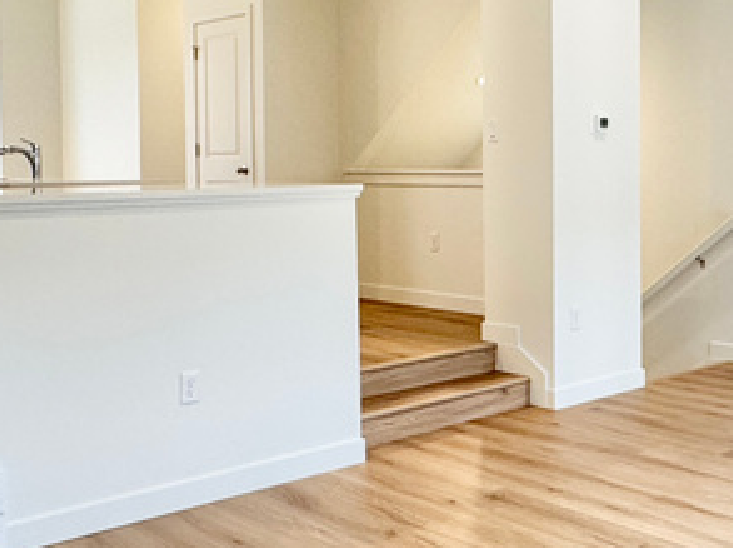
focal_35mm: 49
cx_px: 543
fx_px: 1036
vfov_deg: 29.5
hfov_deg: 38.0
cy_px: 200
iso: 160
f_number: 2.2
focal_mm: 2.22
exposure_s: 1/120
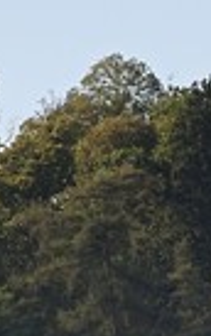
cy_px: 1177
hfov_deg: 0.7
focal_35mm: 1900
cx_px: 1634
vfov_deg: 1.1
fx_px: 17427
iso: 200
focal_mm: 160
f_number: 9
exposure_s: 1/250
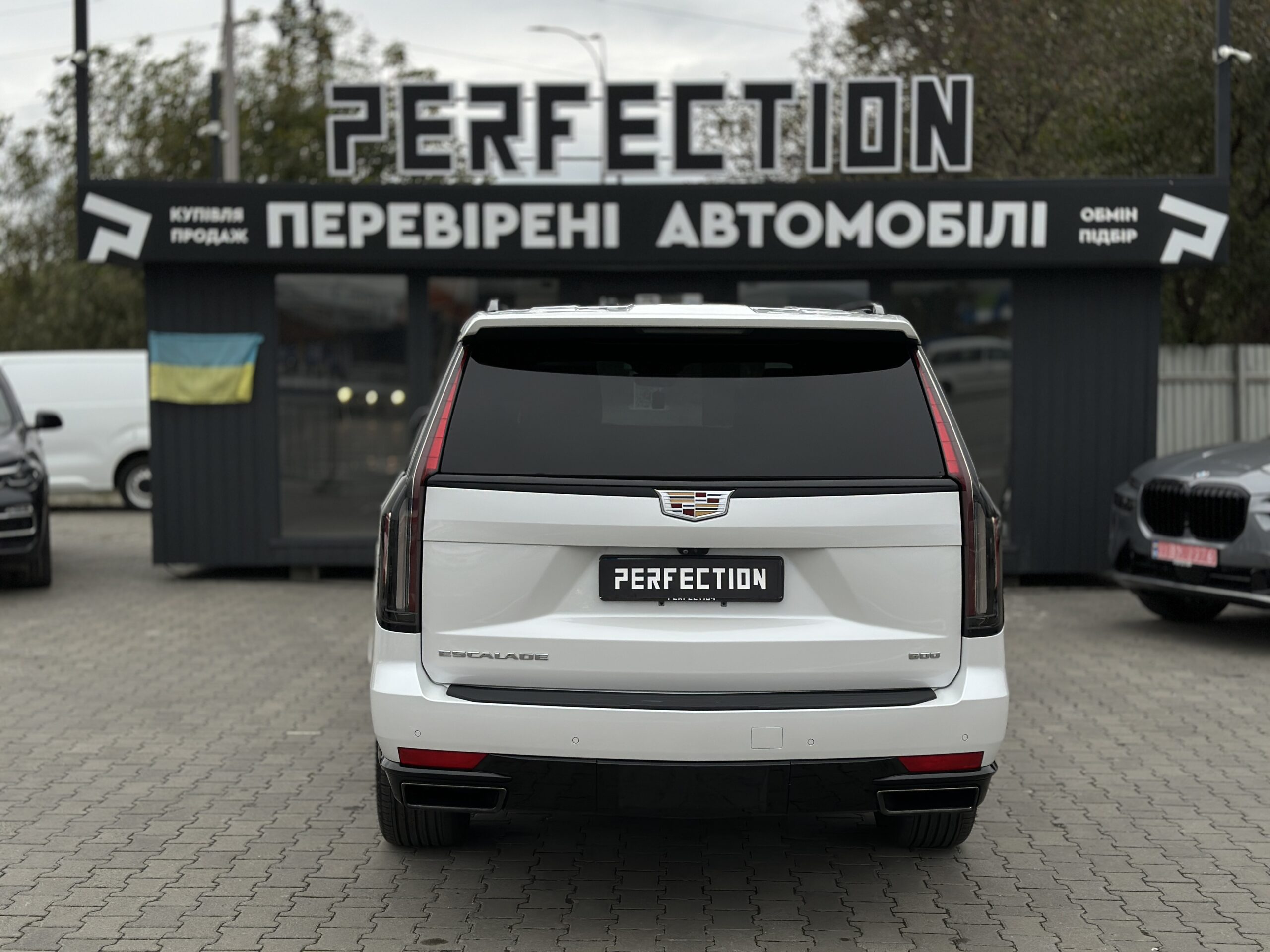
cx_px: 635
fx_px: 1761
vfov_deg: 30.3
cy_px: 476
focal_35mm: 48
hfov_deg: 39.7
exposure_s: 1/226
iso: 80
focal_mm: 6.86
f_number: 1.78
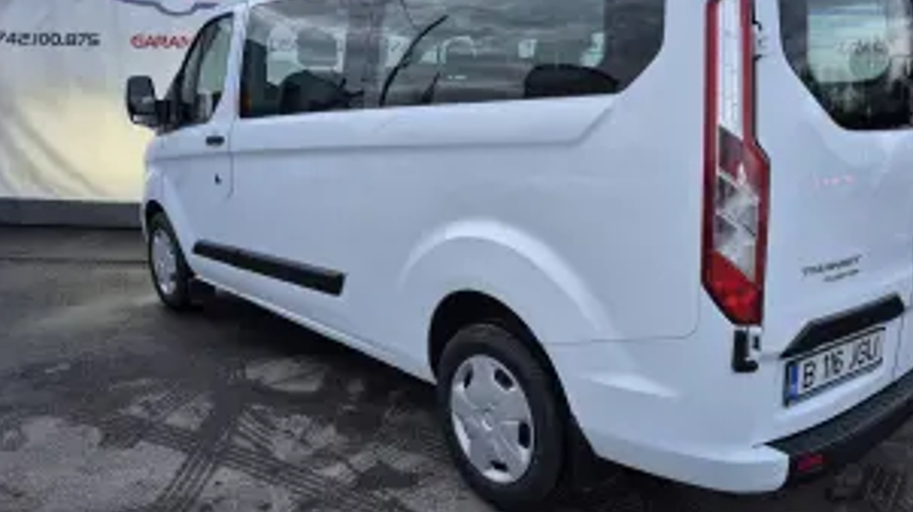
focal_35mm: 30
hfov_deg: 63.9
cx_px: 531
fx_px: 726
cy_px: 242
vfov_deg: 38.9
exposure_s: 1/100
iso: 400
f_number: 1.8
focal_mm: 5.4
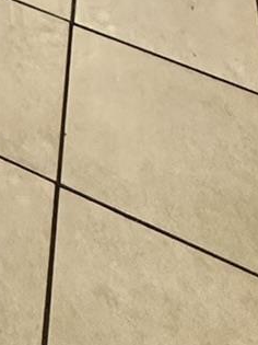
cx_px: -344
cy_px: -672
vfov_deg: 11.7
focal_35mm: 91
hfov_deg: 12.8
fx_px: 905
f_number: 2.2
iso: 250
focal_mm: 2.22
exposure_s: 1/60
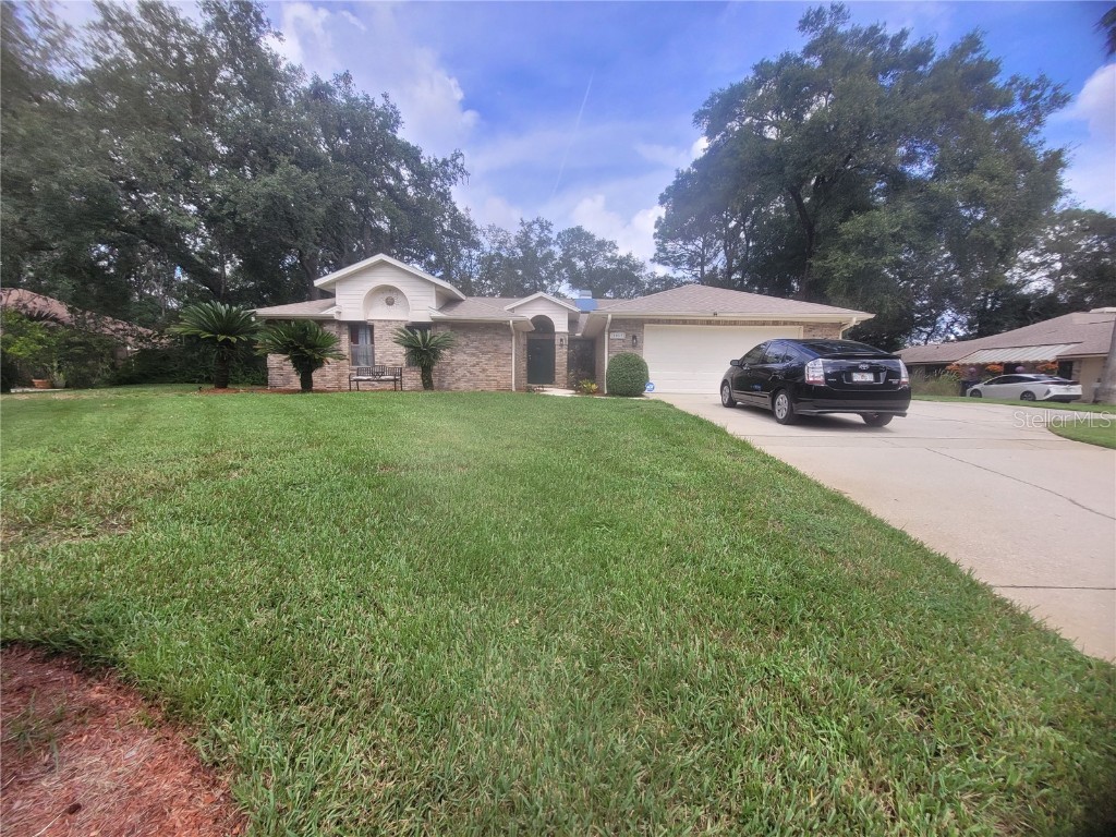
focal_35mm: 13
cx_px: 558
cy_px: 418
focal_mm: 1.74
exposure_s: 1/836
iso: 40
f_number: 2.2
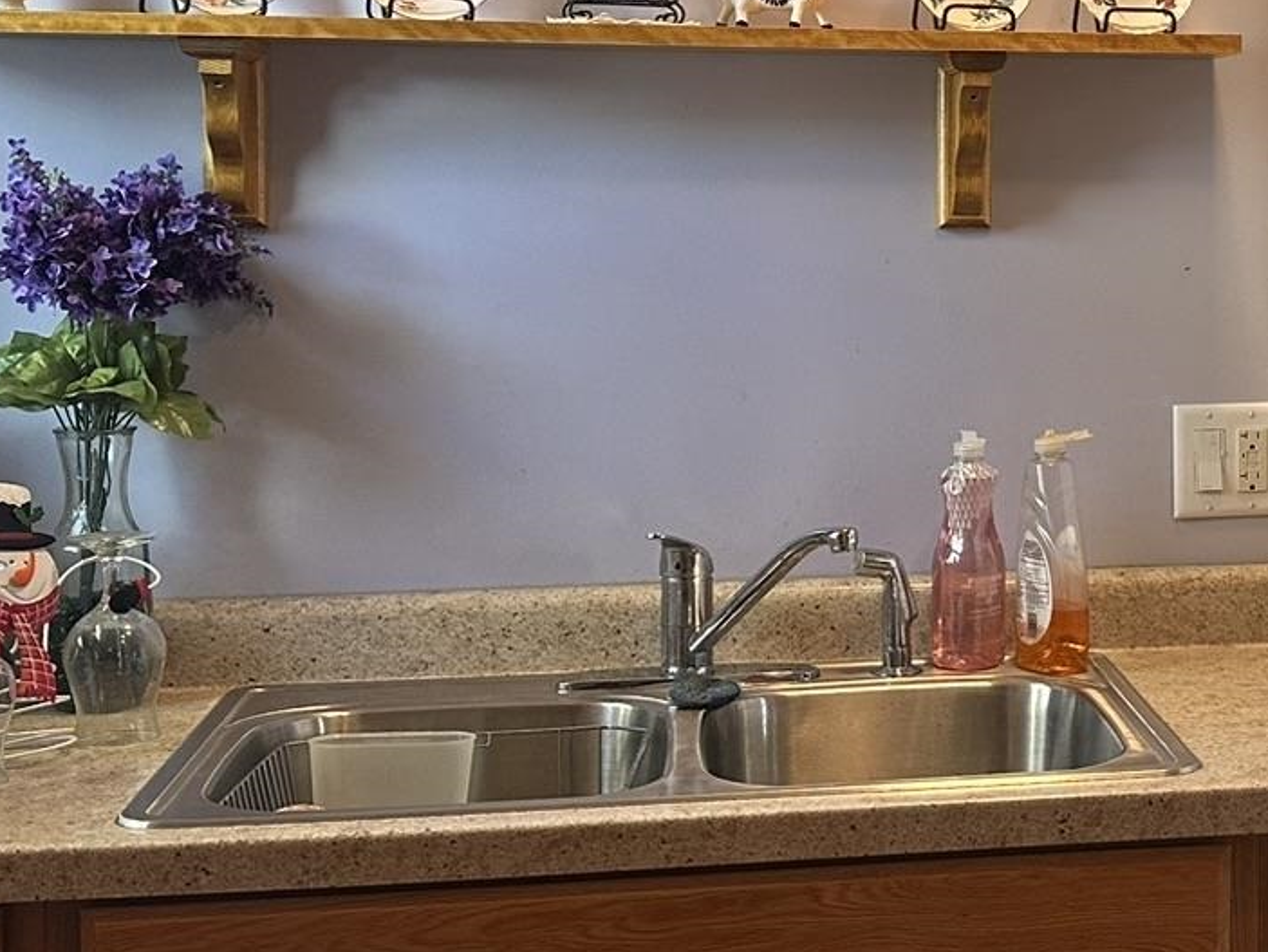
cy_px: 278
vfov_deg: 20.9
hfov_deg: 26.4
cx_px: 1252
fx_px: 2565
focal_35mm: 70
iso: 125
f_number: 1.78
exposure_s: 1/60
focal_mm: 6.86
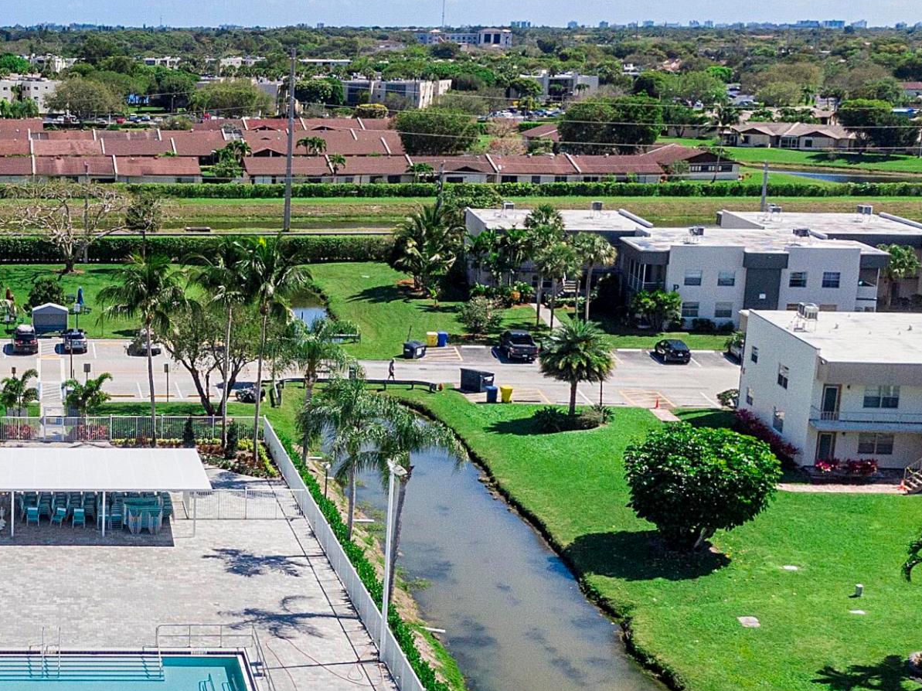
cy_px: 396
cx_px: 56
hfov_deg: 31.4
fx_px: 1544
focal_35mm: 58
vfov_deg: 25.2
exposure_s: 1/1600
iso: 100
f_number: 2.8
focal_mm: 4.39
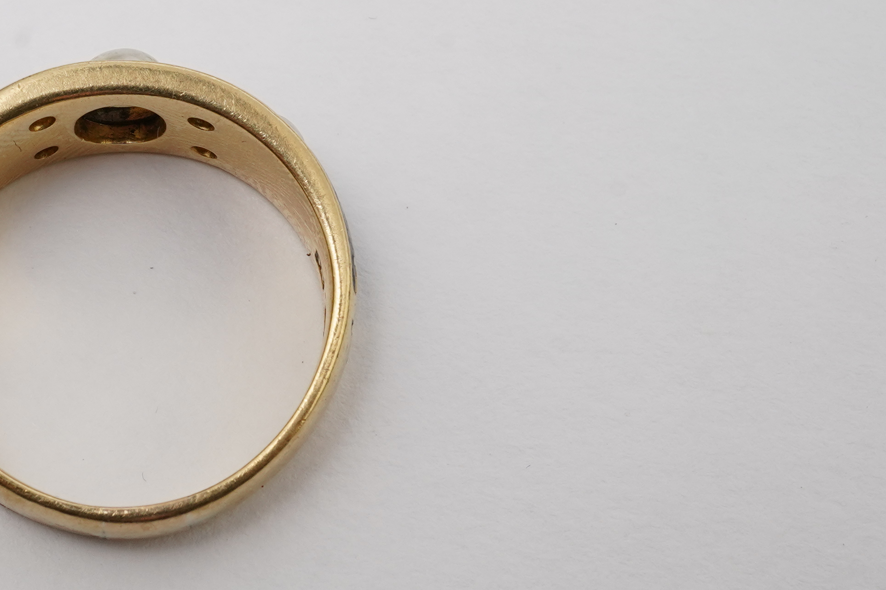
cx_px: 167
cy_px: 286
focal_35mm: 92
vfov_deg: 14.9
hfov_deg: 21.8
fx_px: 2264
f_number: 22
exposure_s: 1/125
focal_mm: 30
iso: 500
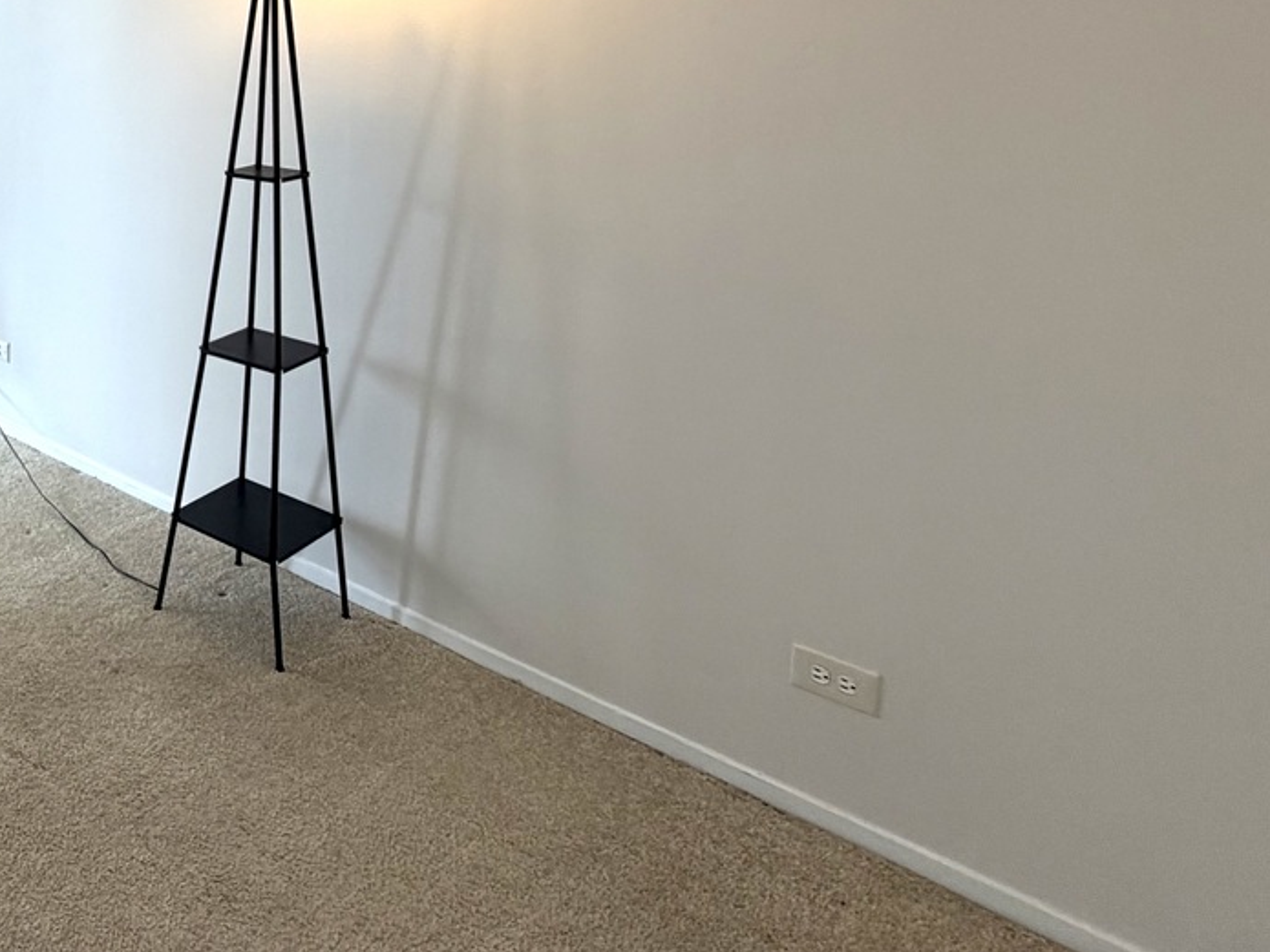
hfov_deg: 49.2
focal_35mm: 29
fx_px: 1064
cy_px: 126
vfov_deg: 44.6
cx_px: -27
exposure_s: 1/120
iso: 80
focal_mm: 2.22
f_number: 2.2
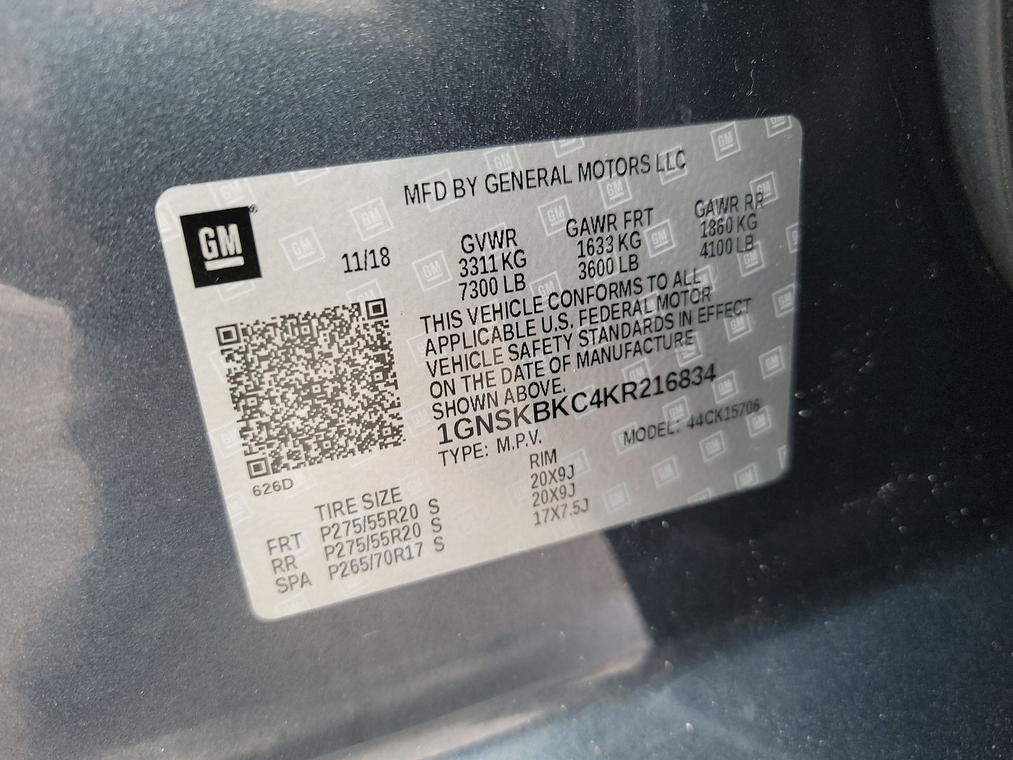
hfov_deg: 71.6
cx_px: 506
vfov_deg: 56.8
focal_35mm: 24
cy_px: 380
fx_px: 702
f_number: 1.8
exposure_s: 1/59
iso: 281
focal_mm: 6.7
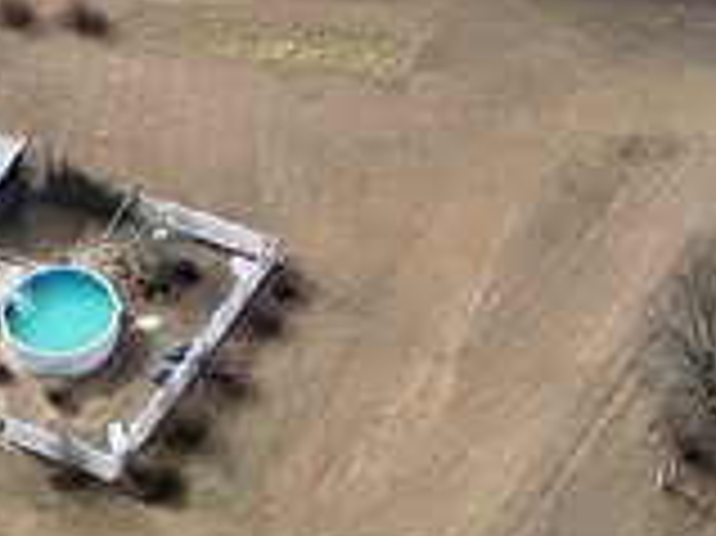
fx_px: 3204
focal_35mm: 155
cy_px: -1167
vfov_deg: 8.0
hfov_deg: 12.8
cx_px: 324
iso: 270
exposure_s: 1/3200
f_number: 1.7
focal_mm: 6.72
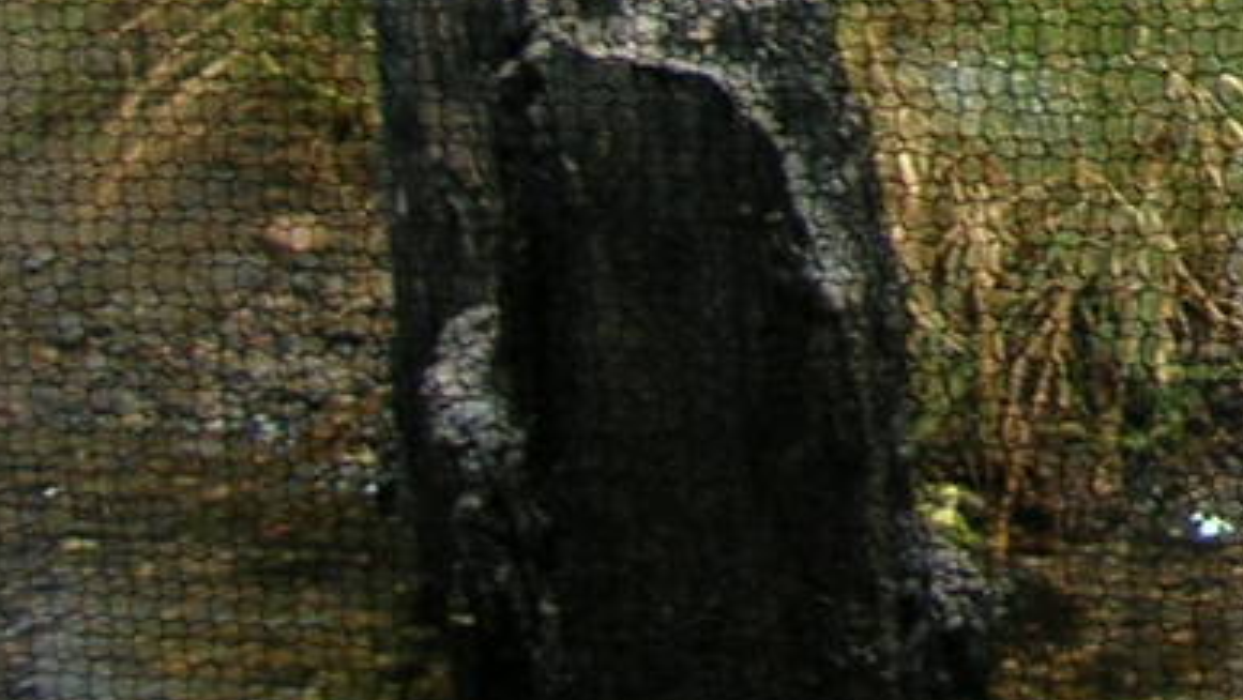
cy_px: -588
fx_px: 5045
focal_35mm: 153
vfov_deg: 7.7
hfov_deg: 12.5
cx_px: 2396
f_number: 2.9
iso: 50
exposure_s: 1/49
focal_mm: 5.7
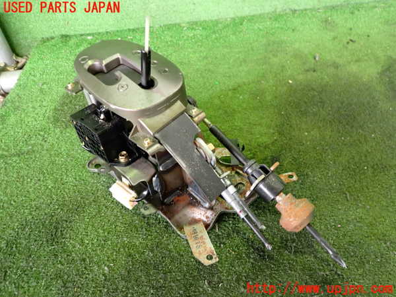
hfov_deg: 60.0
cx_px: 198
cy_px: 148
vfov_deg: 46.8
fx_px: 343
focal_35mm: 30
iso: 500
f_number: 2.3
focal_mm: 5.4
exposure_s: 1/30
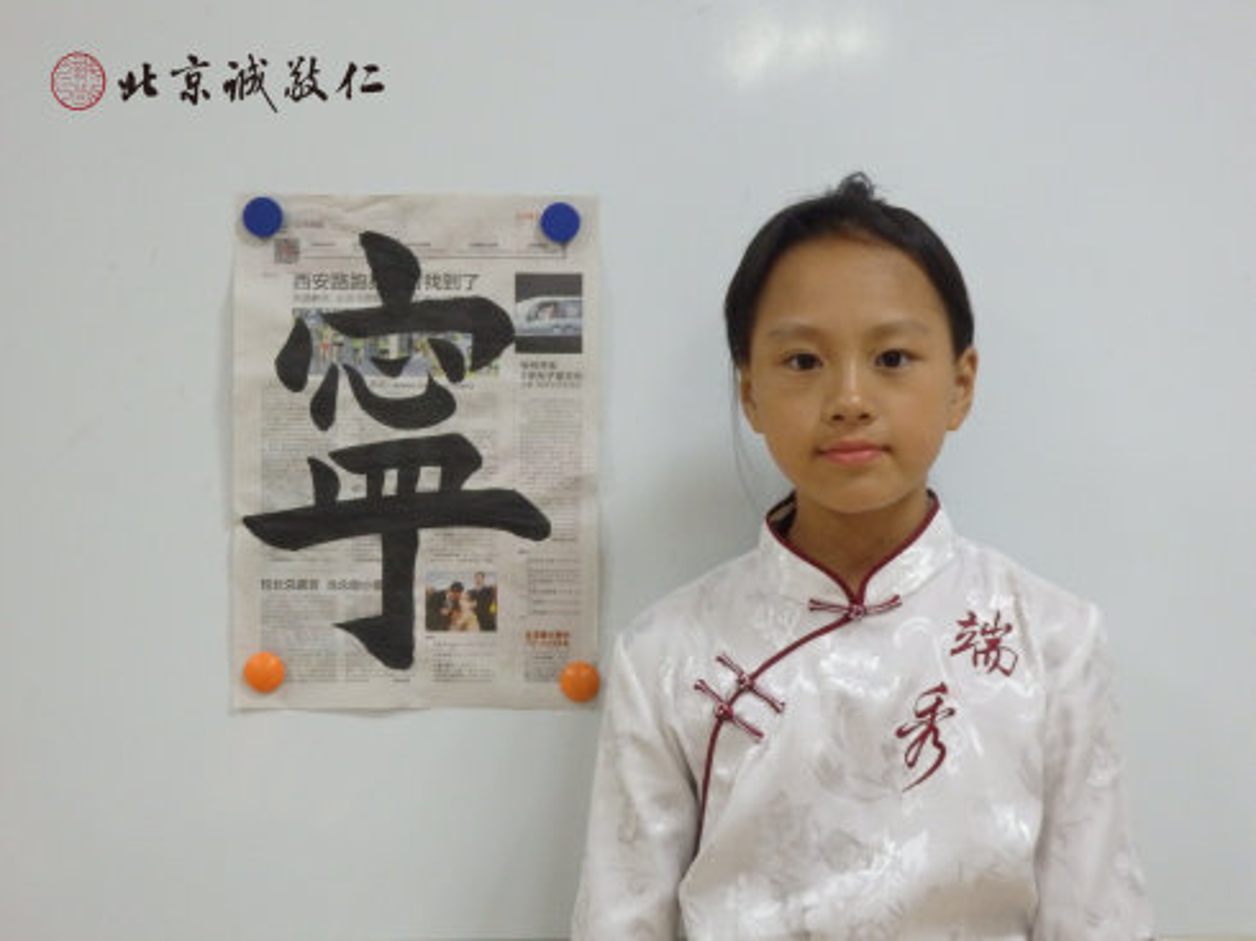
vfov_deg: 22.2
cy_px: 470
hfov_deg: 29.4
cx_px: 628
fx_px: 2394
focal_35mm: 66
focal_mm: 11.9
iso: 800
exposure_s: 1/20
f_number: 4.4
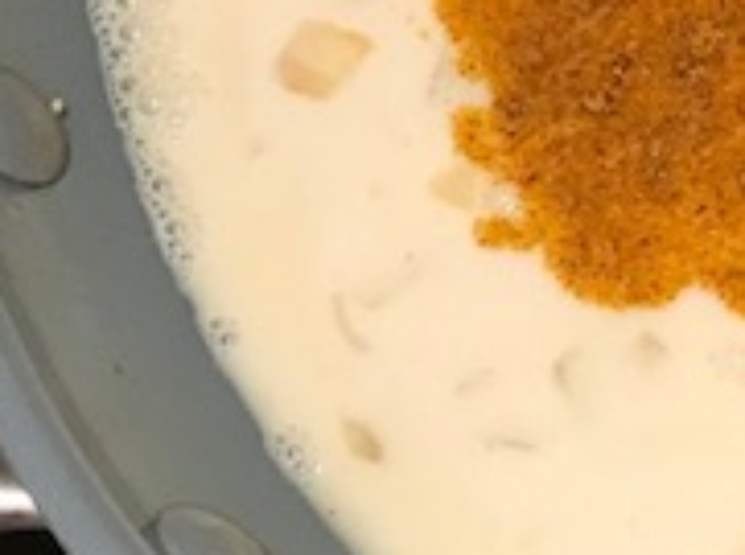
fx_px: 2663
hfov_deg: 14.5
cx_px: 1218
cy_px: -99
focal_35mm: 124
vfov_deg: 11.7
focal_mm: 3.99
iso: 32
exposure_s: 1/30
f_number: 1.8
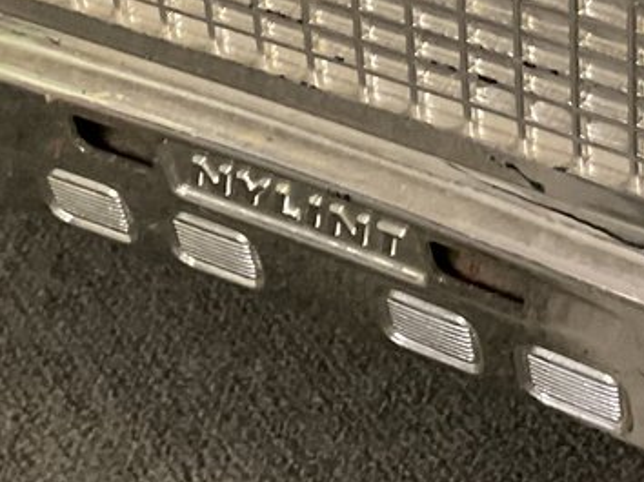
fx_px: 2305
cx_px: 561
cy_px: -197
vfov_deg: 11.5
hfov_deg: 15.7
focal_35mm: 124
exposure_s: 1/33
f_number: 1.8
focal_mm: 3
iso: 320
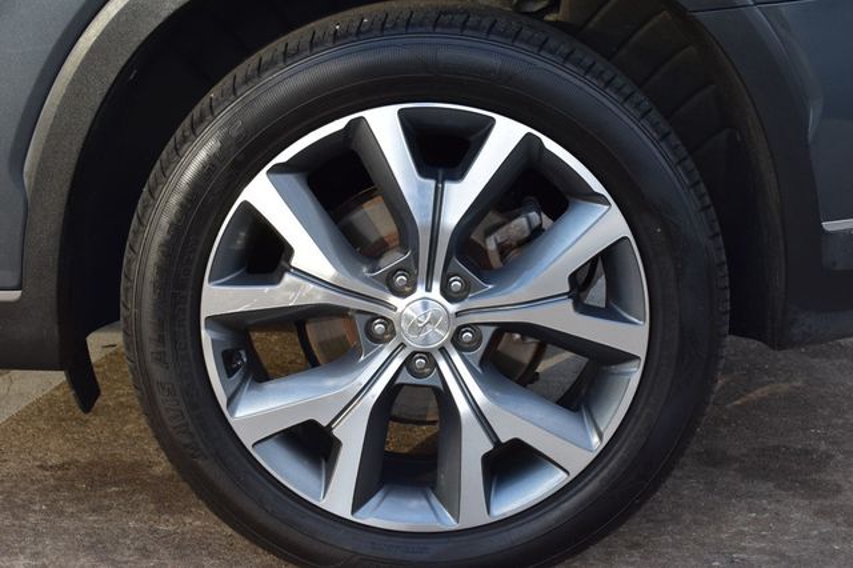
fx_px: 1598
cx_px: 426
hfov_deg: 29.9
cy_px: 284
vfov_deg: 20.1
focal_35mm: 68
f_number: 9
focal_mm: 45
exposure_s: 1/100
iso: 400
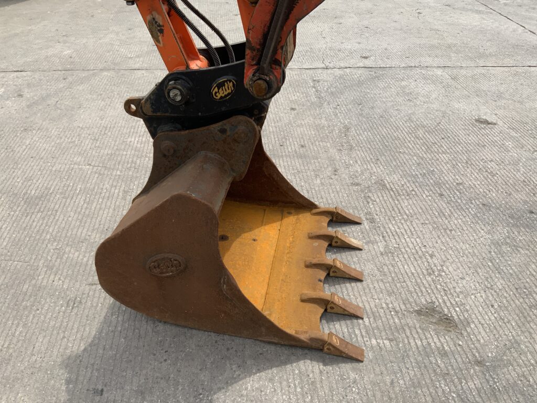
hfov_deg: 61.7
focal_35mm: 29
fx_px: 450
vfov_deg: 48.2
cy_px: 202
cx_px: 268
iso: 16
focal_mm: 3
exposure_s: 1/1377
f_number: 1.8
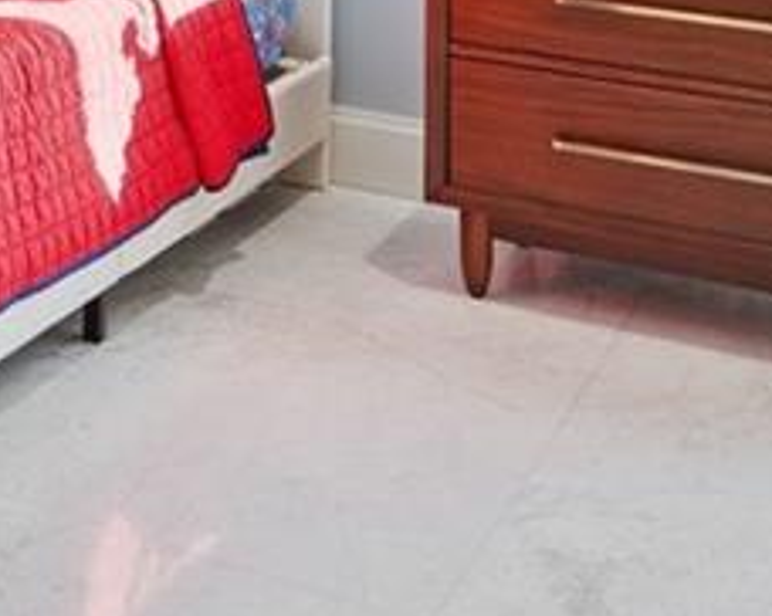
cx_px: -775
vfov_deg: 13.7
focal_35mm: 99
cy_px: -516
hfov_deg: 15.5
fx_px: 2260
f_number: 2.8
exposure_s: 1/20
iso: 100
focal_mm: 15
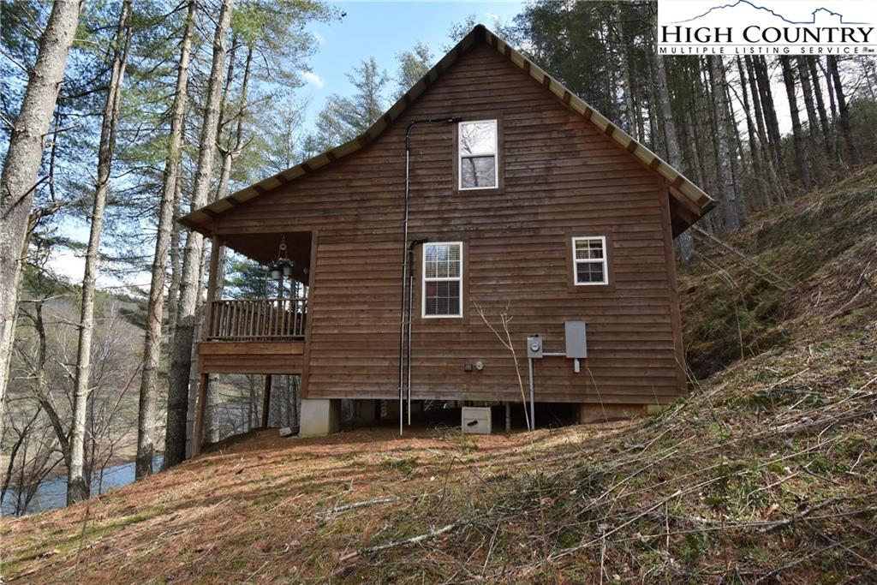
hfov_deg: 92.4
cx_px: 438
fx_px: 420
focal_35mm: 17
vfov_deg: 69.7
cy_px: 292
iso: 800
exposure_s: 1/400
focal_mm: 11.5
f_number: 8
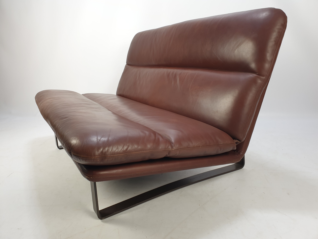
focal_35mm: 26
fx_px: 239
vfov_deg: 53.1
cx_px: 159
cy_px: 120
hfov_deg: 67.3
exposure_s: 1/50
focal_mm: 4.3
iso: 50
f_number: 2.4
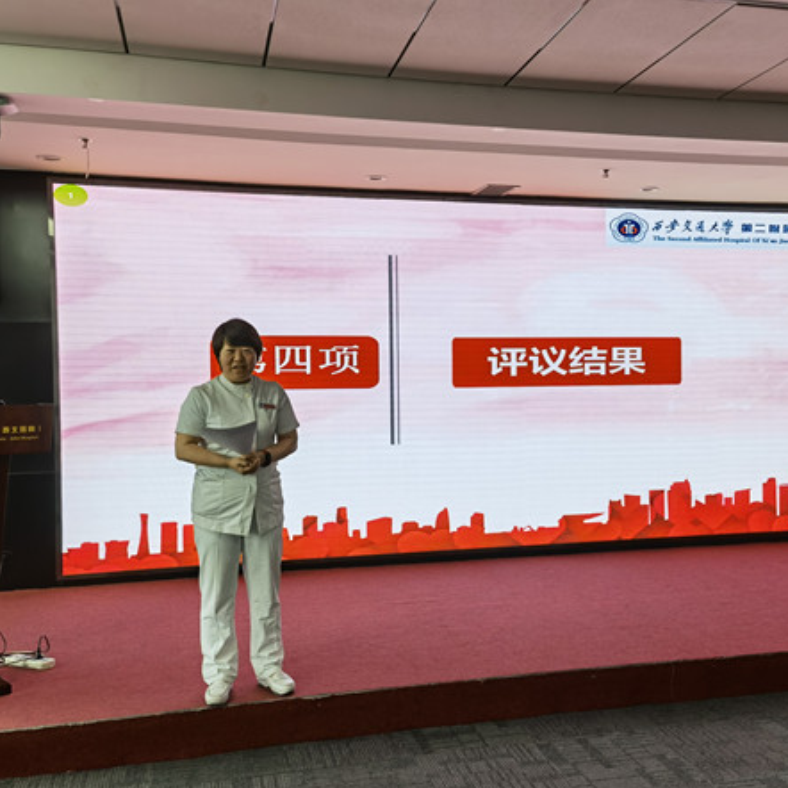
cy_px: 399
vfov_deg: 46.0
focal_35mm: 36
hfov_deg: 45.9
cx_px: 447
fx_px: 927
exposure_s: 1/227
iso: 50
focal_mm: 6.67
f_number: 1.9
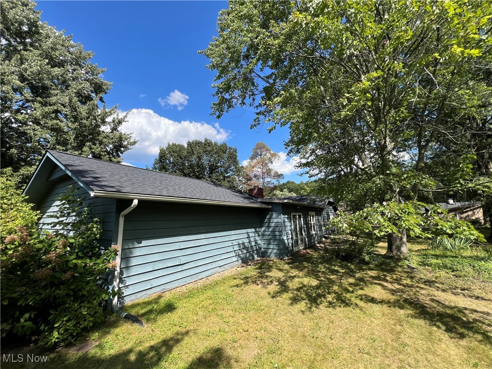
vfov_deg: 89.9
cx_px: 246
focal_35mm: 13
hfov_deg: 106.2
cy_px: 184
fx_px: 185
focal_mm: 1.57
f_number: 1.8
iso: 32
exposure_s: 1/1064
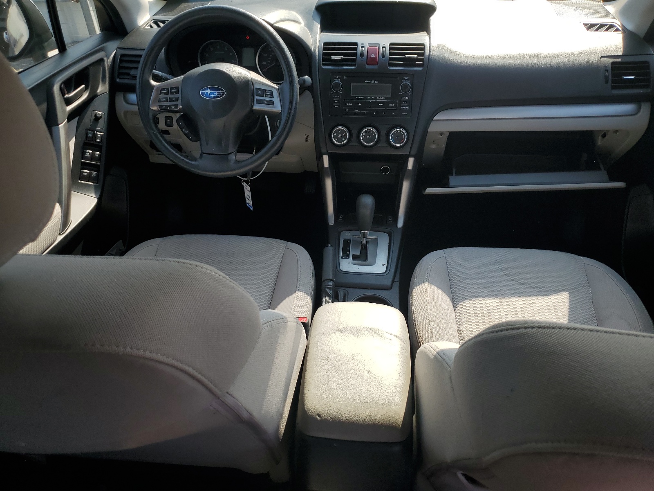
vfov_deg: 53.1
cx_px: 327
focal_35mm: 26
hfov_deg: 67.3
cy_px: 246
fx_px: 491
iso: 50
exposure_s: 1/1111
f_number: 1.5
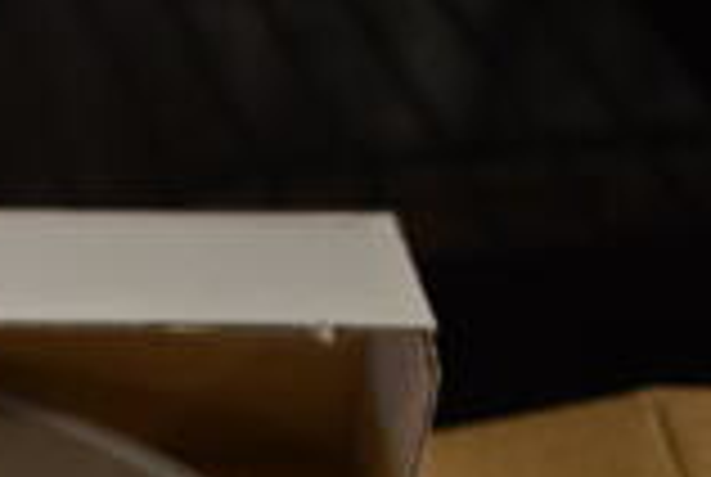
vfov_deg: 11.0
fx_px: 2295
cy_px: 878
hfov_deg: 15.9
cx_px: -423
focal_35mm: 116
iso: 250
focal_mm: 20
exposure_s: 1/30
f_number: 3.5
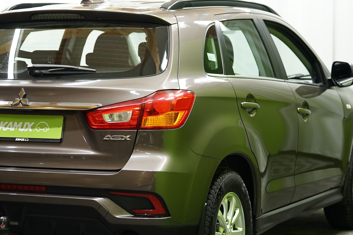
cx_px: 135
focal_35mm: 109
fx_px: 1069
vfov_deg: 12.6
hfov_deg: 18.7
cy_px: 124
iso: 500
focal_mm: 65
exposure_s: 1/30
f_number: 2.8
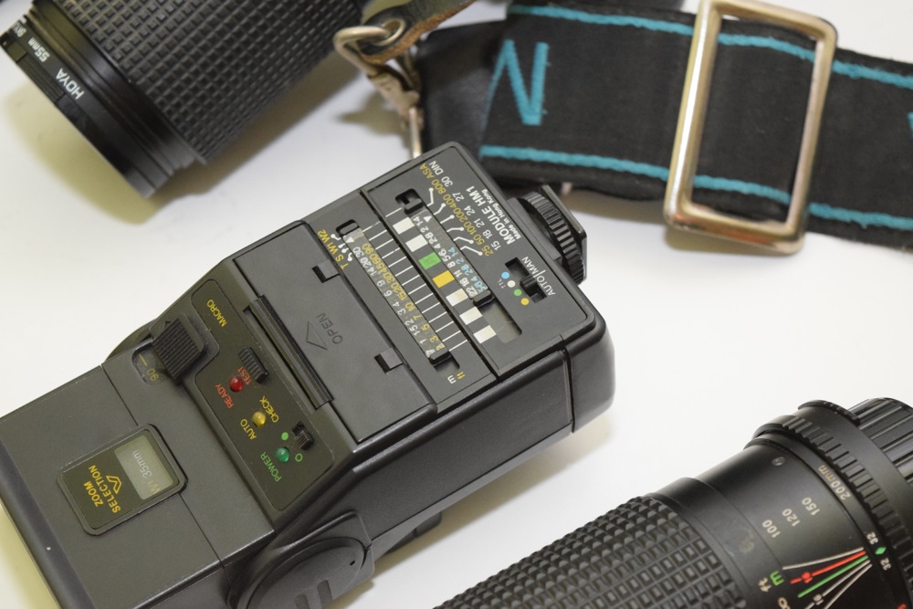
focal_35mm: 82
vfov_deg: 16.6
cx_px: 456
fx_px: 2092
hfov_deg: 24.6
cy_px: 304
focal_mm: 55
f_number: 5.6
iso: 3200
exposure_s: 1/60
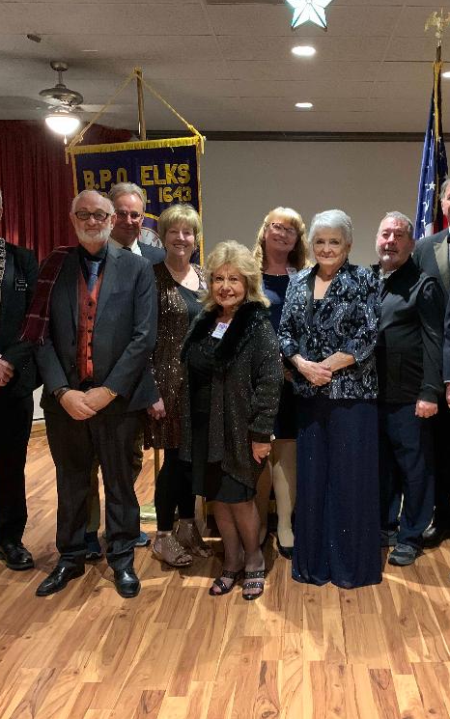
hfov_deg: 34.1
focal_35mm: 37
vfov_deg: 52.7
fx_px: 726
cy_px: 358
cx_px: 304
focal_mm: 4.25
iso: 640
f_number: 1.8
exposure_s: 1/20
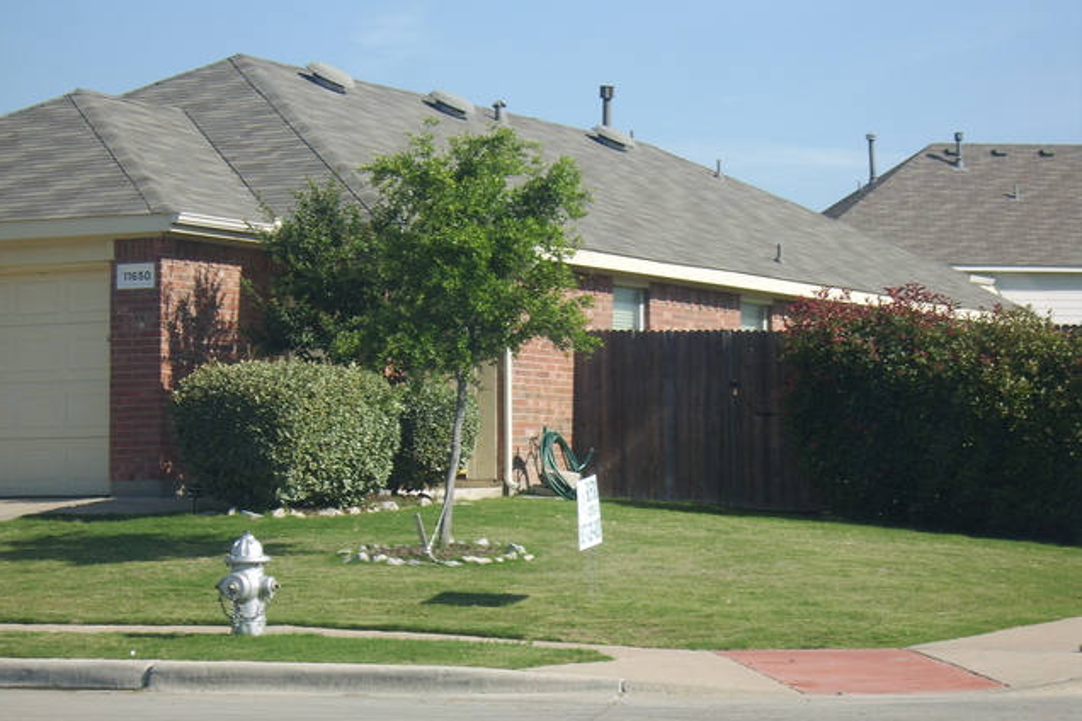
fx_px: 2735
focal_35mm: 91
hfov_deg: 22.4
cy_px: 366
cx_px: 539
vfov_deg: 15.0
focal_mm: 22.74
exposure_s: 1/176
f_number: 6.7
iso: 71
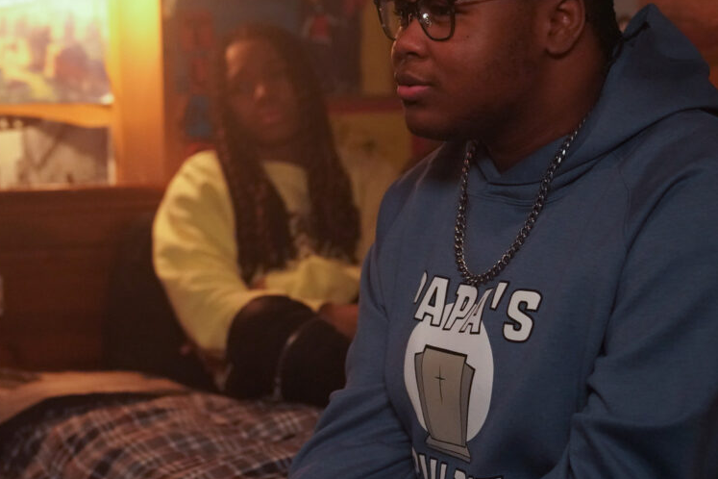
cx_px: 255
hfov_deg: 21.2
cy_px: 172
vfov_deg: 14.2
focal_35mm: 96
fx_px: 1915
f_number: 4
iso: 8000
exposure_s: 1/80
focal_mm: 70
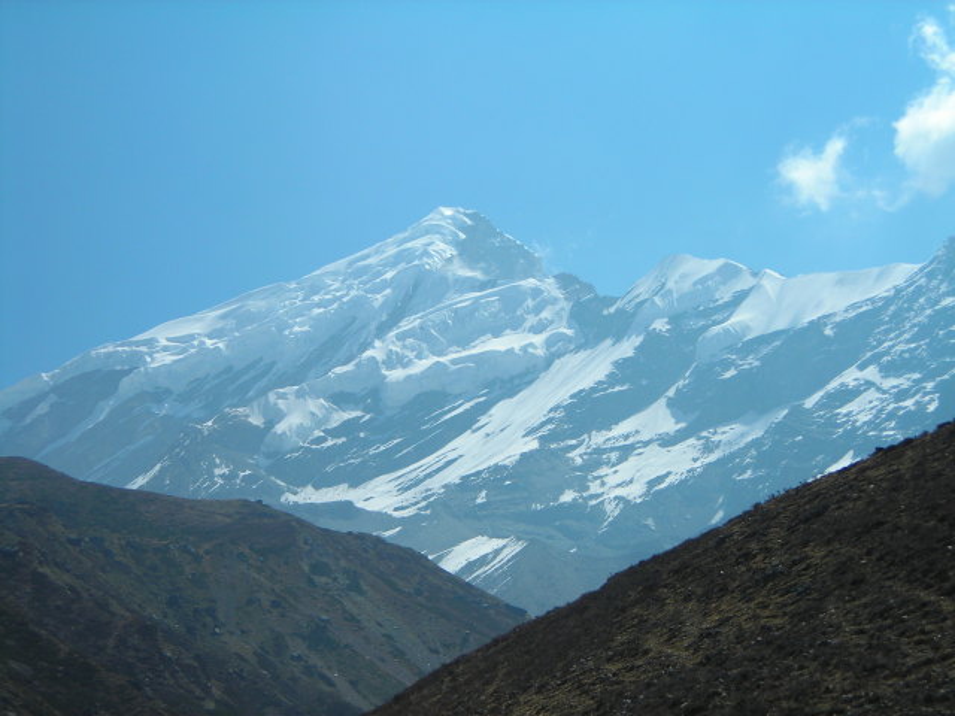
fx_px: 2483
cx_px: 478
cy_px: 358
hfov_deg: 21.8
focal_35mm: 90
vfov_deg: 16.4
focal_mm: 14.8
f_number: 9.1
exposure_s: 1/178
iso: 50
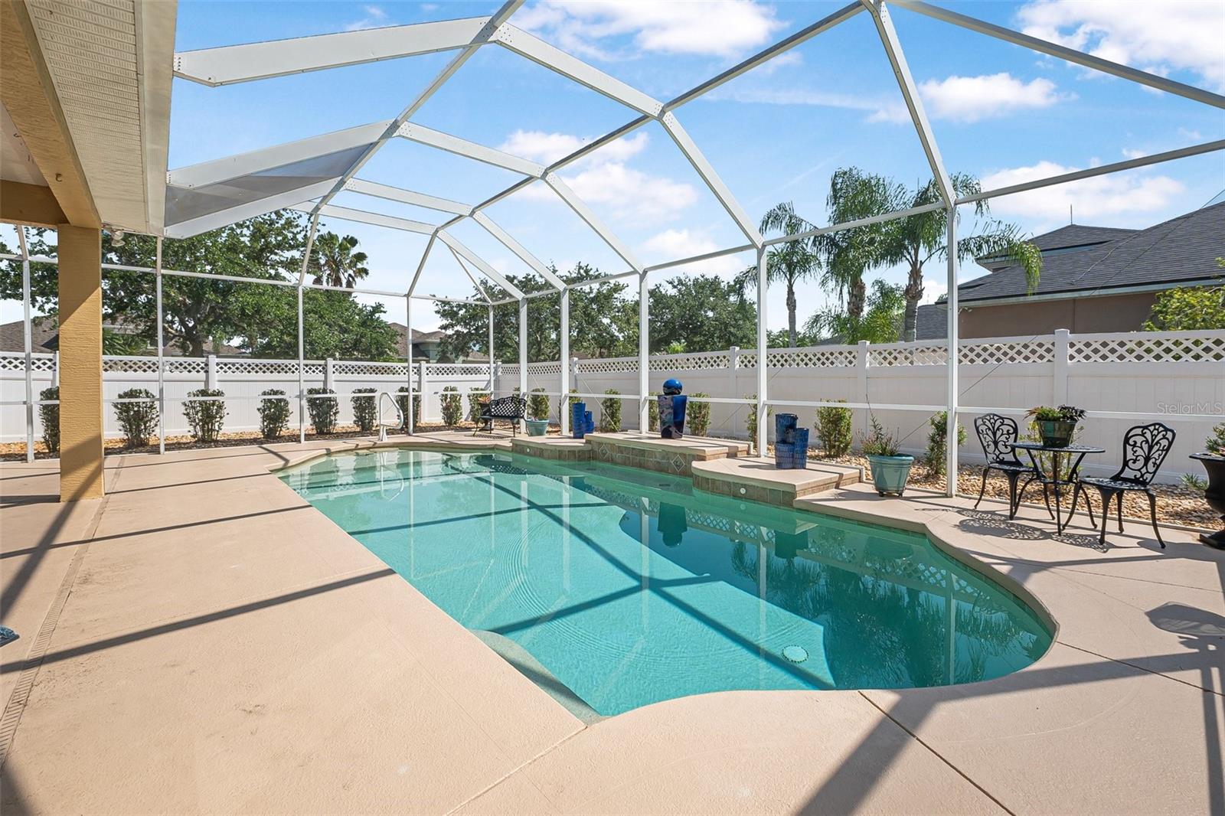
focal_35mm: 15
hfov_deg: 100.4
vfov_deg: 77.3
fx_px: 510
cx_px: 612
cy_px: 408
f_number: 10
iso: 100
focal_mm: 10
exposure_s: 1/160
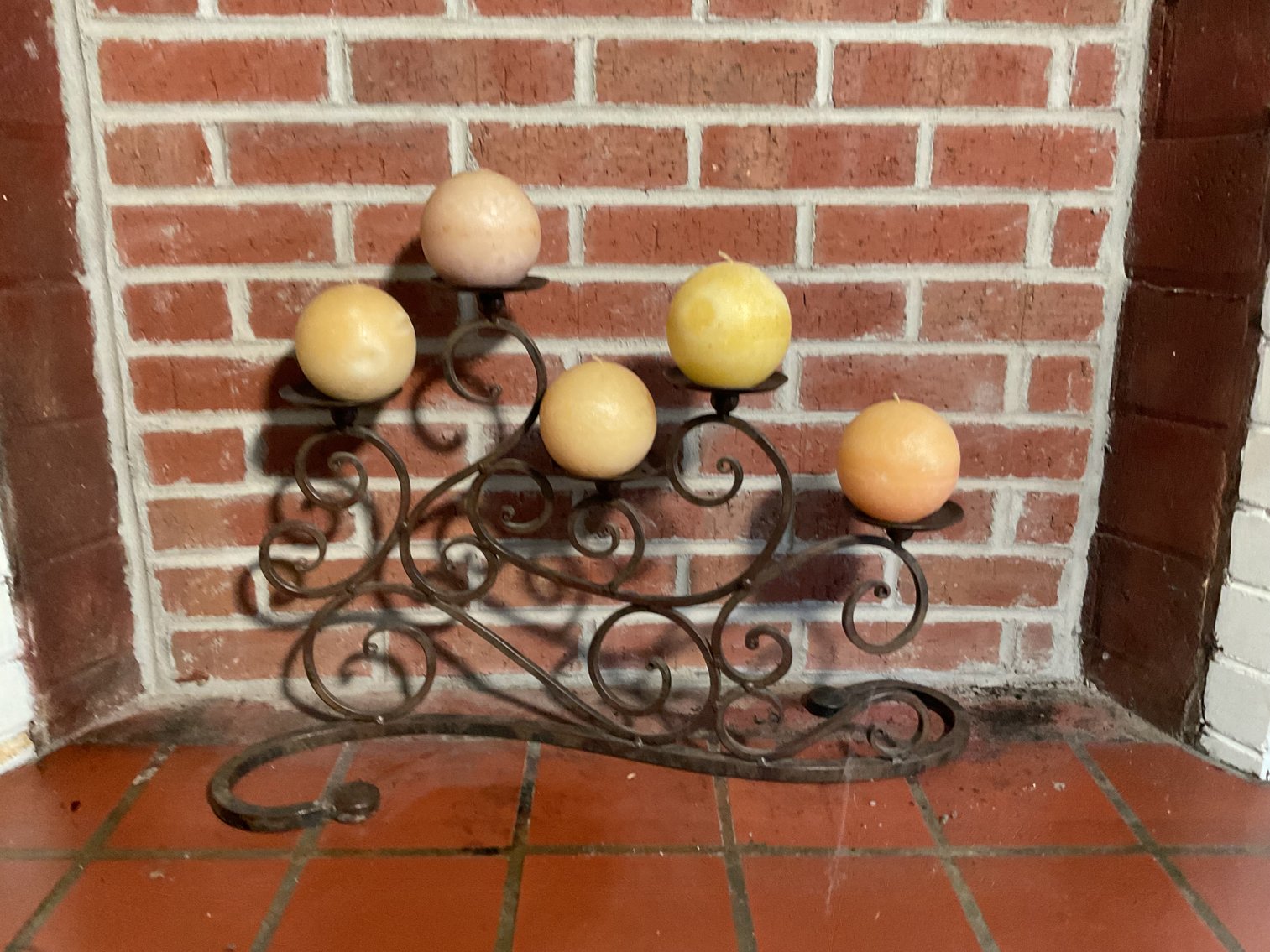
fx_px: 1064
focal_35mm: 29
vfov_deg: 48.2
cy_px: 476
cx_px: 635
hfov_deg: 61.7
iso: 200
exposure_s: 1/60
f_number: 1.8
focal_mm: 3
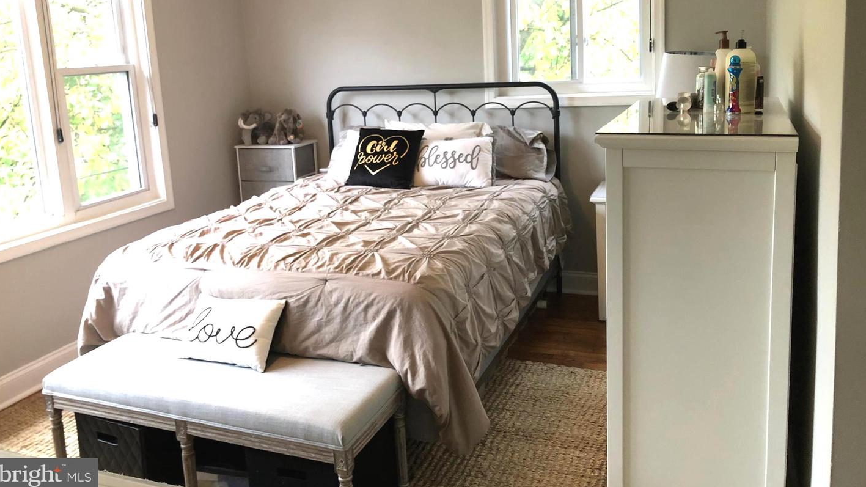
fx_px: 712
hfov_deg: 62.6
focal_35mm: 31
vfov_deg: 37.4
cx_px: 431
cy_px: 163
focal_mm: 3.99
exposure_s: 1/15
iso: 100
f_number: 1.8
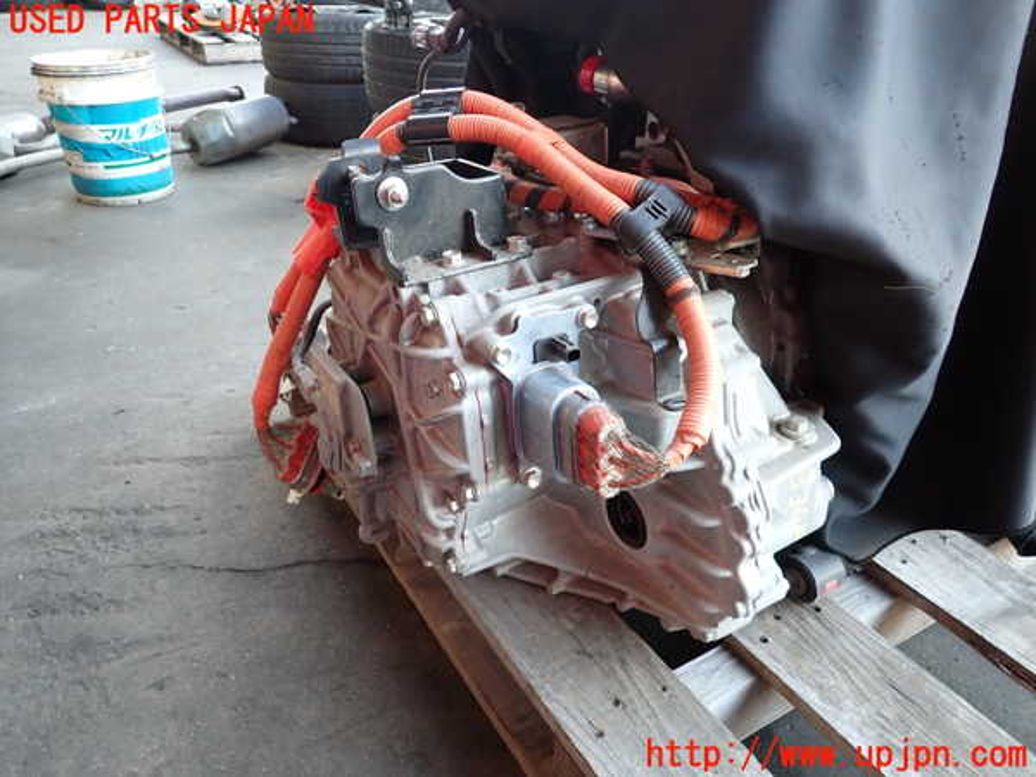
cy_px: 388
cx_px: 518
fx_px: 748
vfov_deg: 54.9
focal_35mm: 25
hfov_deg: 69.4
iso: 200
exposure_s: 1/40
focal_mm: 4.5
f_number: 2
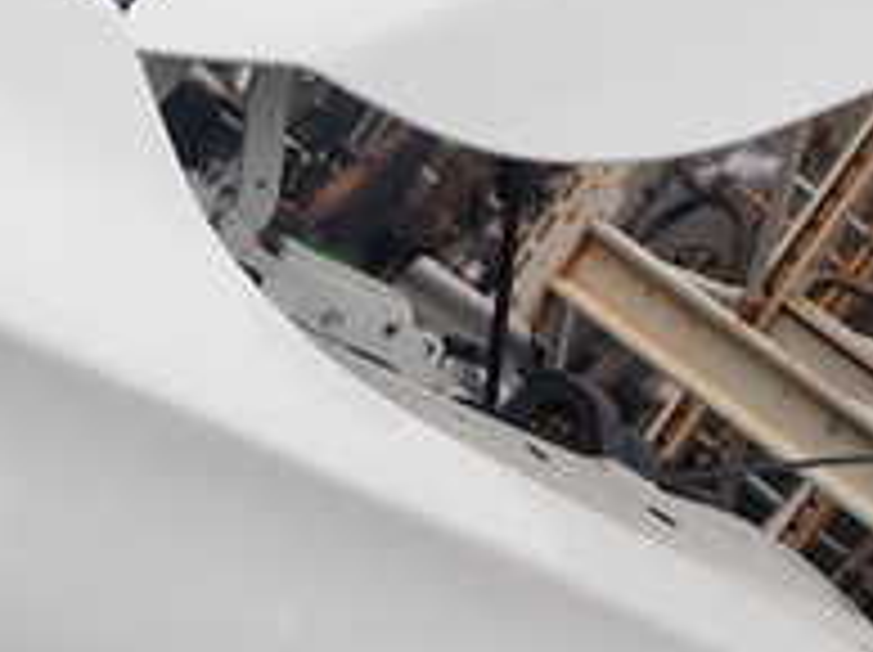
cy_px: 697
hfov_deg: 20.9
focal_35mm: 93
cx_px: 225
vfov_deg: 15.5
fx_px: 2343
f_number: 3.2
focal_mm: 5.4
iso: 100
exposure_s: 1/200
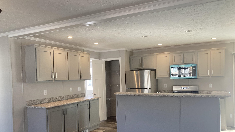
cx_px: 118
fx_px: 193
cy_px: 87
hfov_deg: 62.6
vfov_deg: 37.4
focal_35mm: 31
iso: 80
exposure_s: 1/120
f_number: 1.8
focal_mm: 3.99
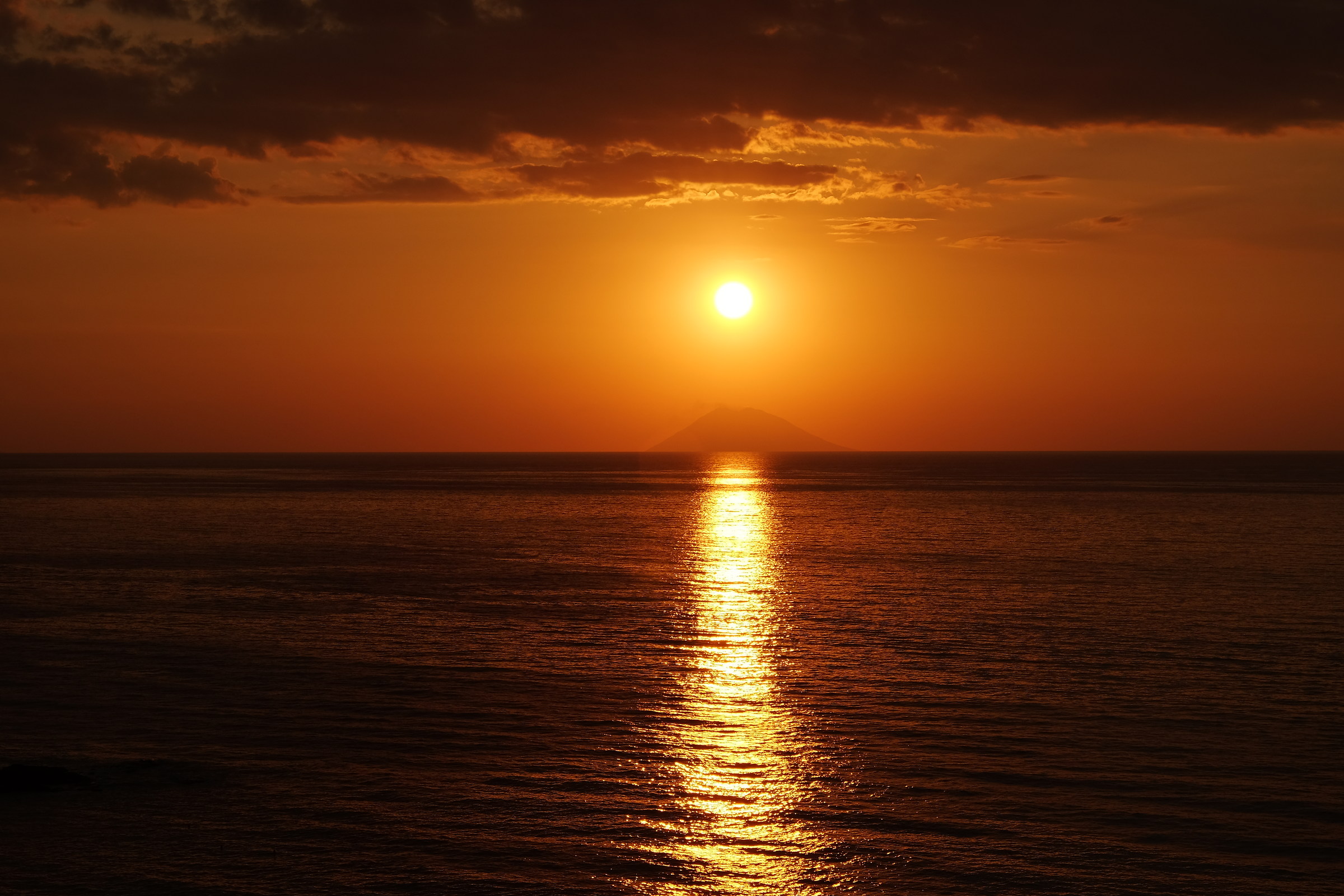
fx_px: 3098
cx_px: 672
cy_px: 448
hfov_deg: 24.5
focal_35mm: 83
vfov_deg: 16.5
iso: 200
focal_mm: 55
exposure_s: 1/350
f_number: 14
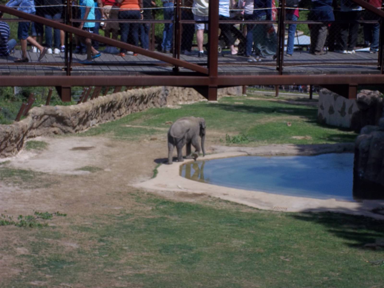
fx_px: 1198
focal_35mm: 108
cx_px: 192
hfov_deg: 18.2
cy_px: 144
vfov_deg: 13.7
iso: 80
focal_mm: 19.5
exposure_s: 1/640
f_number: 5.6
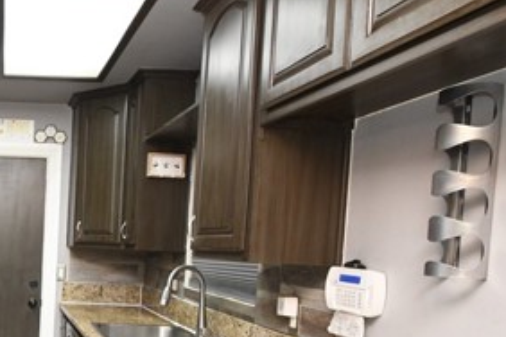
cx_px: 11
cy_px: 281
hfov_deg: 47.3
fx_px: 478
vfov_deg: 37.2
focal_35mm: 34
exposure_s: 1/60
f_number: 5.6
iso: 2000
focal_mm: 10
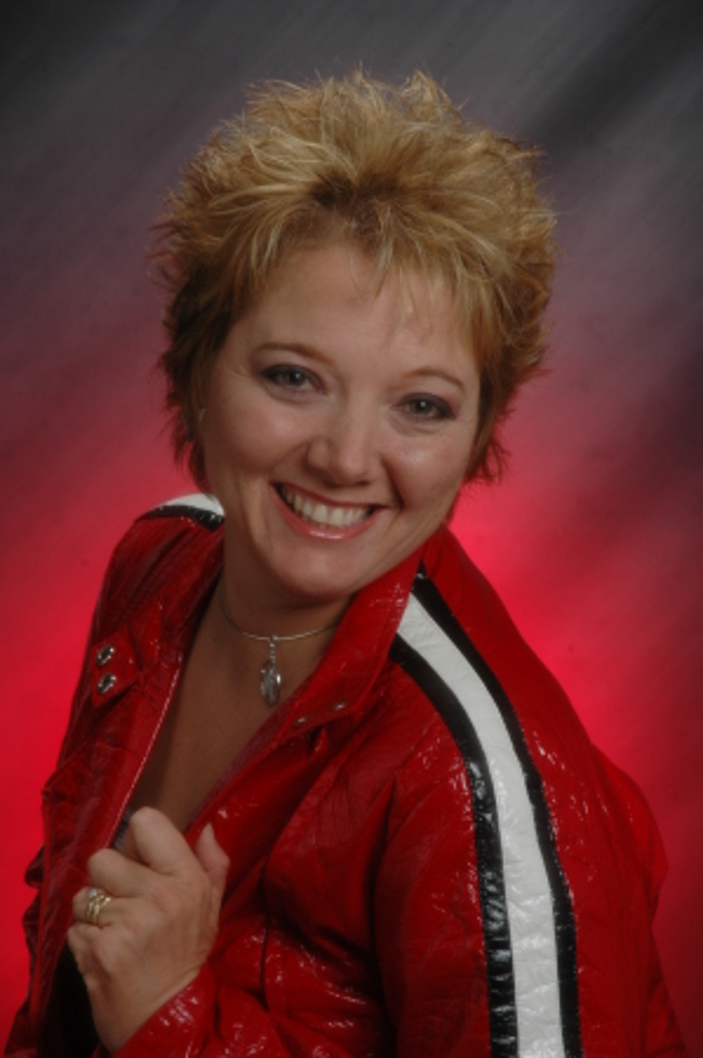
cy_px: 529
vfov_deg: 19.5
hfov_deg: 13.0
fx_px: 3083
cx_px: 352
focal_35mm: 105
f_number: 11
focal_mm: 70
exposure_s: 1/160
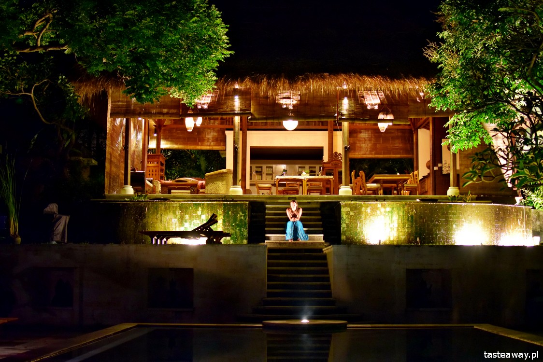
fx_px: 792
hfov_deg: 37.8
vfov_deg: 25.8
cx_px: 272
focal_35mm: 52
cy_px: 181
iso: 1600
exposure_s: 1/2.5
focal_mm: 35
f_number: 2.8
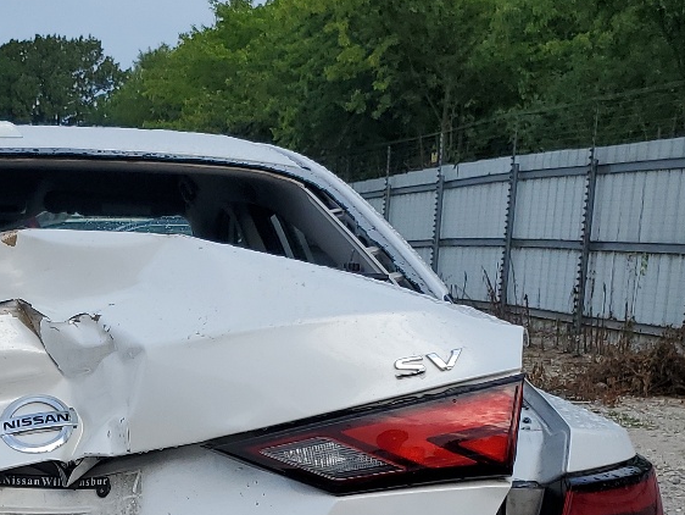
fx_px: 1465
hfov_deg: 25.0
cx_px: -4
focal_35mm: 74
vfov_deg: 18.6
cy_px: 660
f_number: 1.5
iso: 50
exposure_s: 1/2500
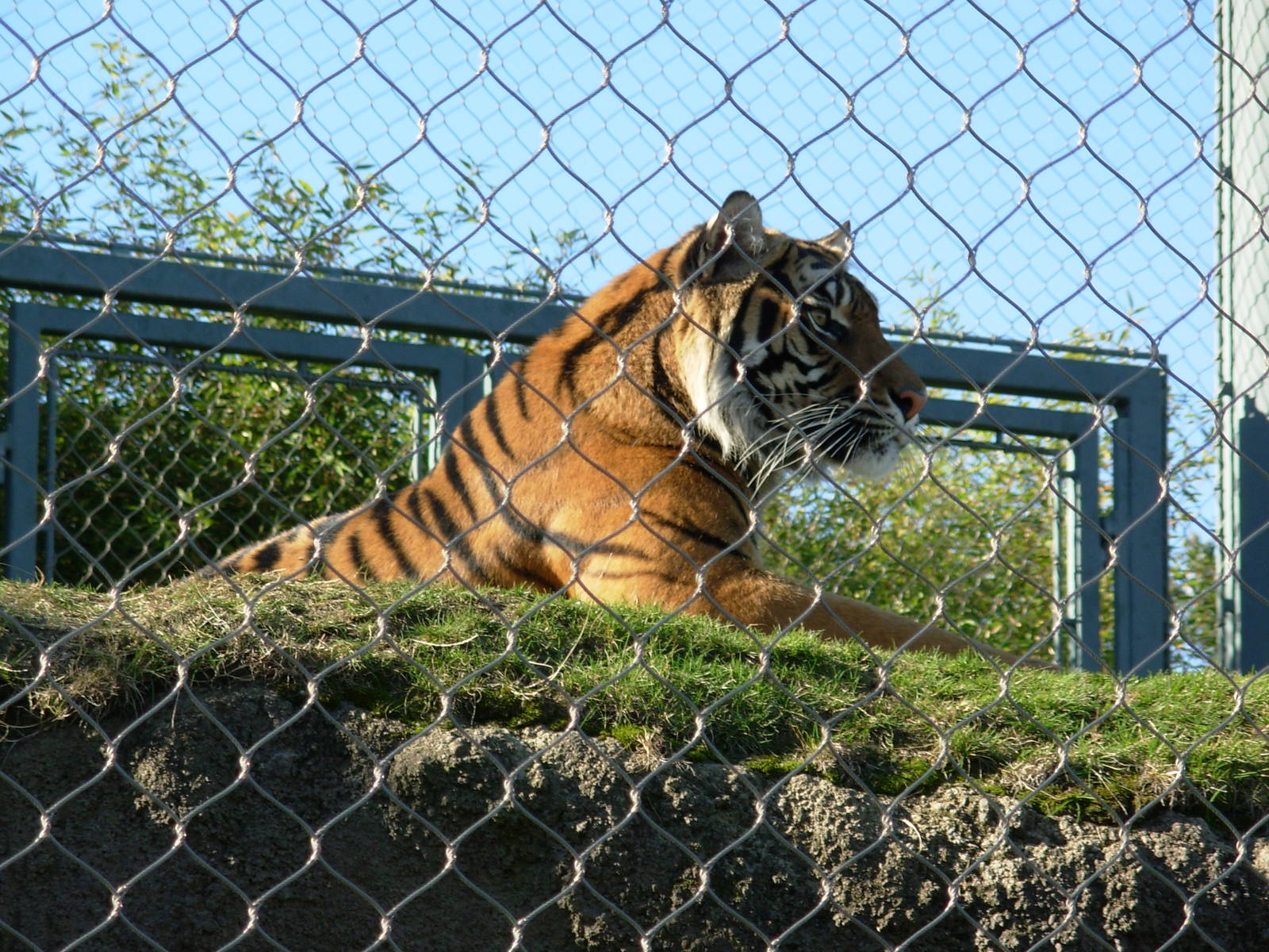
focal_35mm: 190
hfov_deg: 10.4
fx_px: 6965
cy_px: 476
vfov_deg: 7.8
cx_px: 634
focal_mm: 31.4
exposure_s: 1/176
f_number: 5
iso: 50
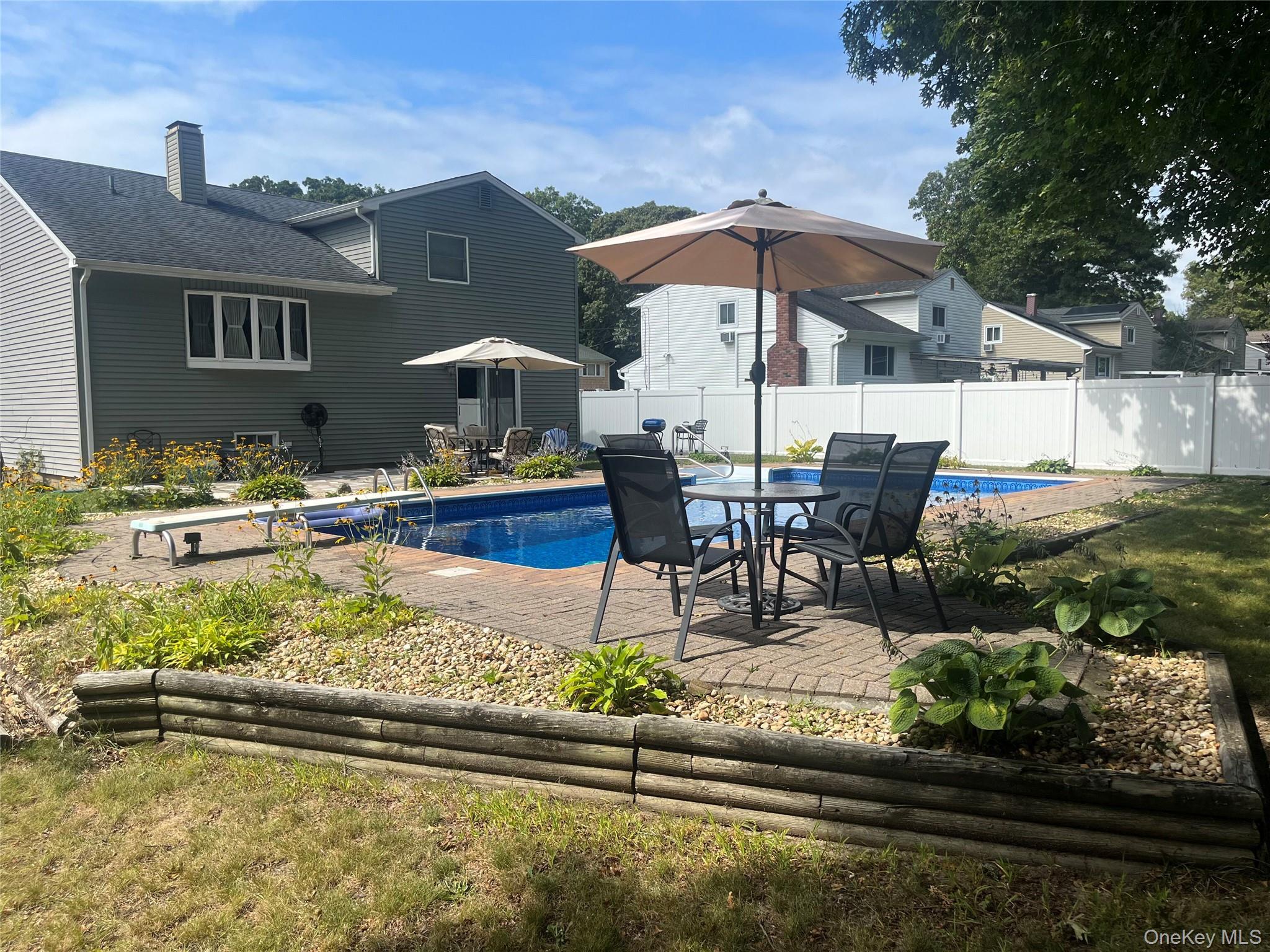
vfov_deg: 53.1
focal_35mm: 26
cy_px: 476
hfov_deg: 67.3
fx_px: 954
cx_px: 635
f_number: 1.6
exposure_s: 1/2967
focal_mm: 5.1
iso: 50
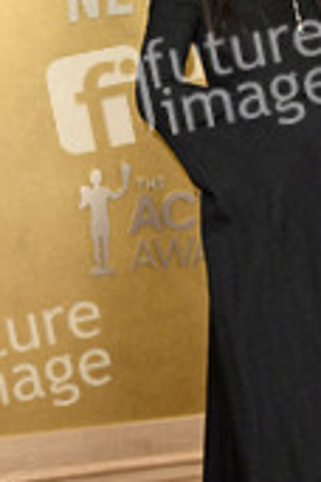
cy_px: 228
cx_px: 273
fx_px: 1565
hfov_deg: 11.7
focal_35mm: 117
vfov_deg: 17.5
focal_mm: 50
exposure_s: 1/320
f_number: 5.6
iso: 2500
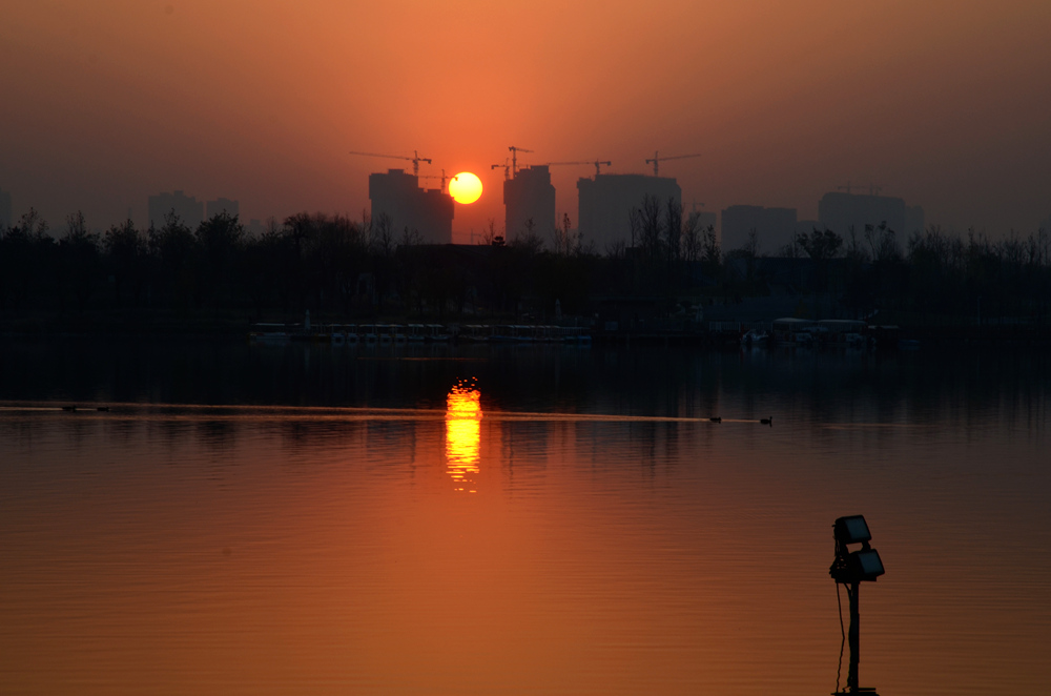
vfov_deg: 11.7
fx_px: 3408
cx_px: 526
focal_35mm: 117
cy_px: 348
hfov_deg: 17.5
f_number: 16
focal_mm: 78
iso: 100
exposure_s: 1/45
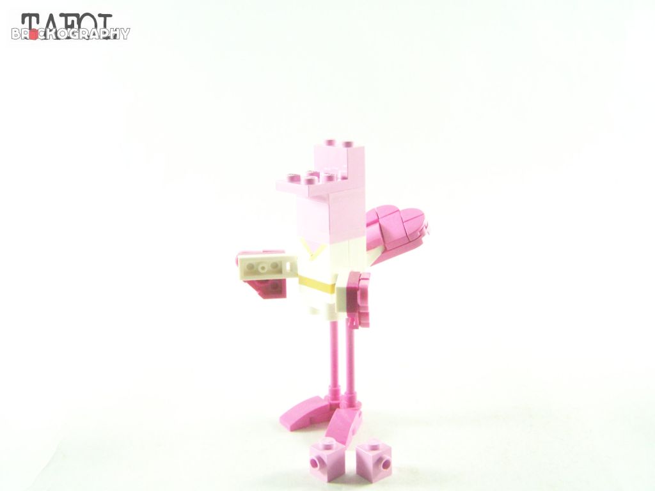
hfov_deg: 49.0
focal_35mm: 38
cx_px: 328
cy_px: 246
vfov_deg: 37.7
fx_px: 719
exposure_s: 1/60
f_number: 3.2
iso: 400
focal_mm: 6.3
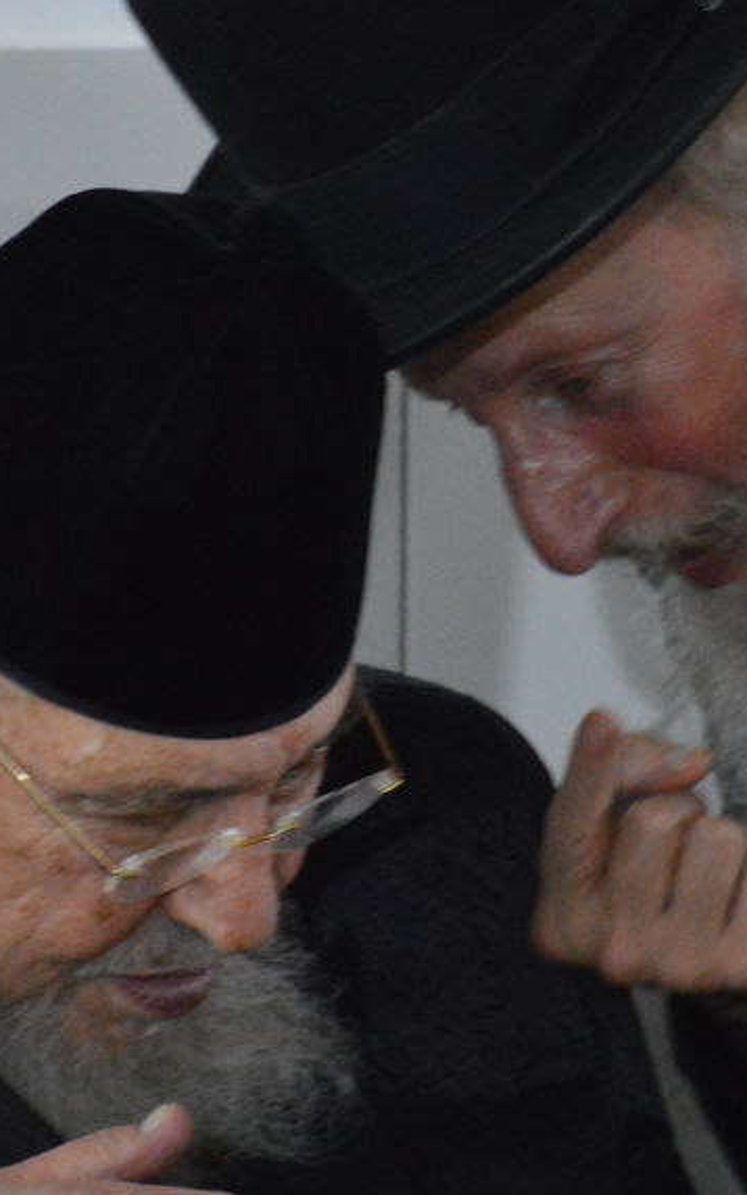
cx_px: 486
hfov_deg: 2.5
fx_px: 17007
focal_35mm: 522
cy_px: 582
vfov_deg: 4.0
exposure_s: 1/50
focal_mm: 140
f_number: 5.6
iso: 3200
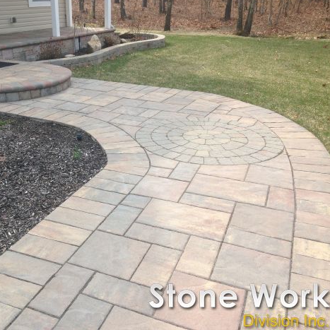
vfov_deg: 41.9
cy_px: 161
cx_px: 108
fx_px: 431
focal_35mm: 40
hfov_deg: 41.3
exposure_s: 1/516
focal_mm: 4.12
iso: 50
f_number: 2.4
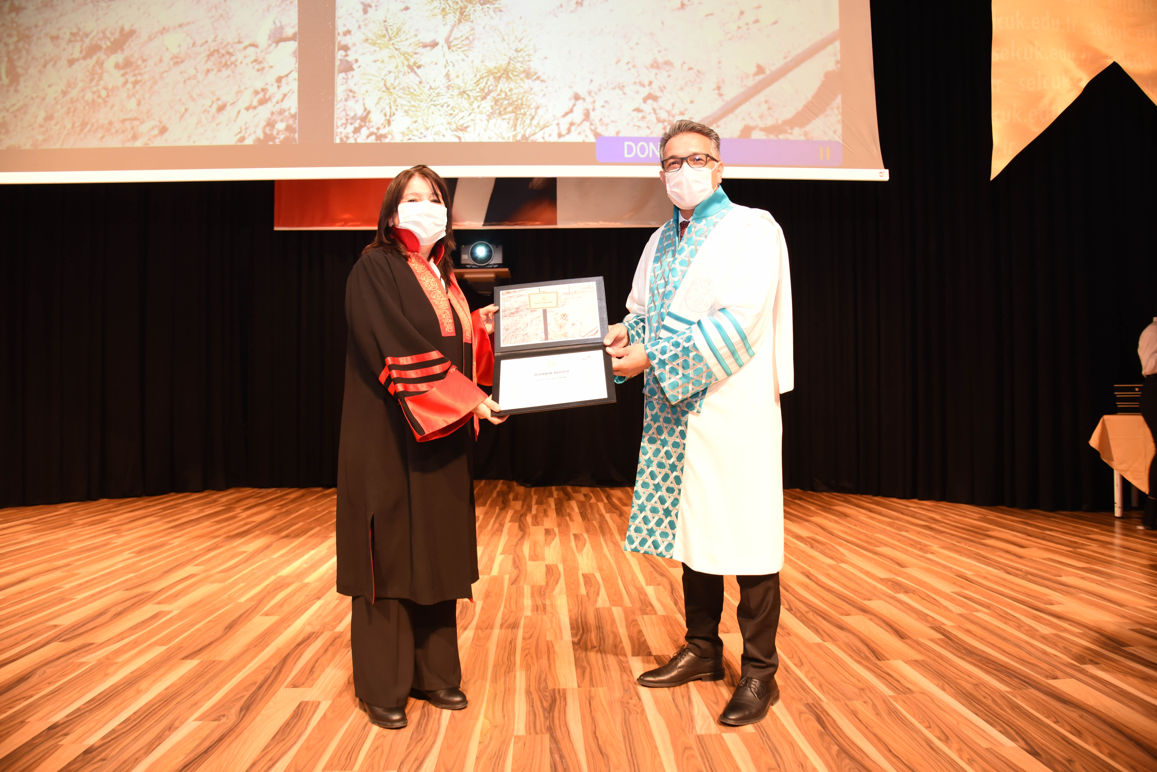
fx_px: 772
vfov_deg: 53.2
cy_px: 386
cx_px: 578
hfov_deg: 73.7
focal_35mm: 24
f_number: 5
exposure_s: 1/50
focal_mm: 24
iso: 2000
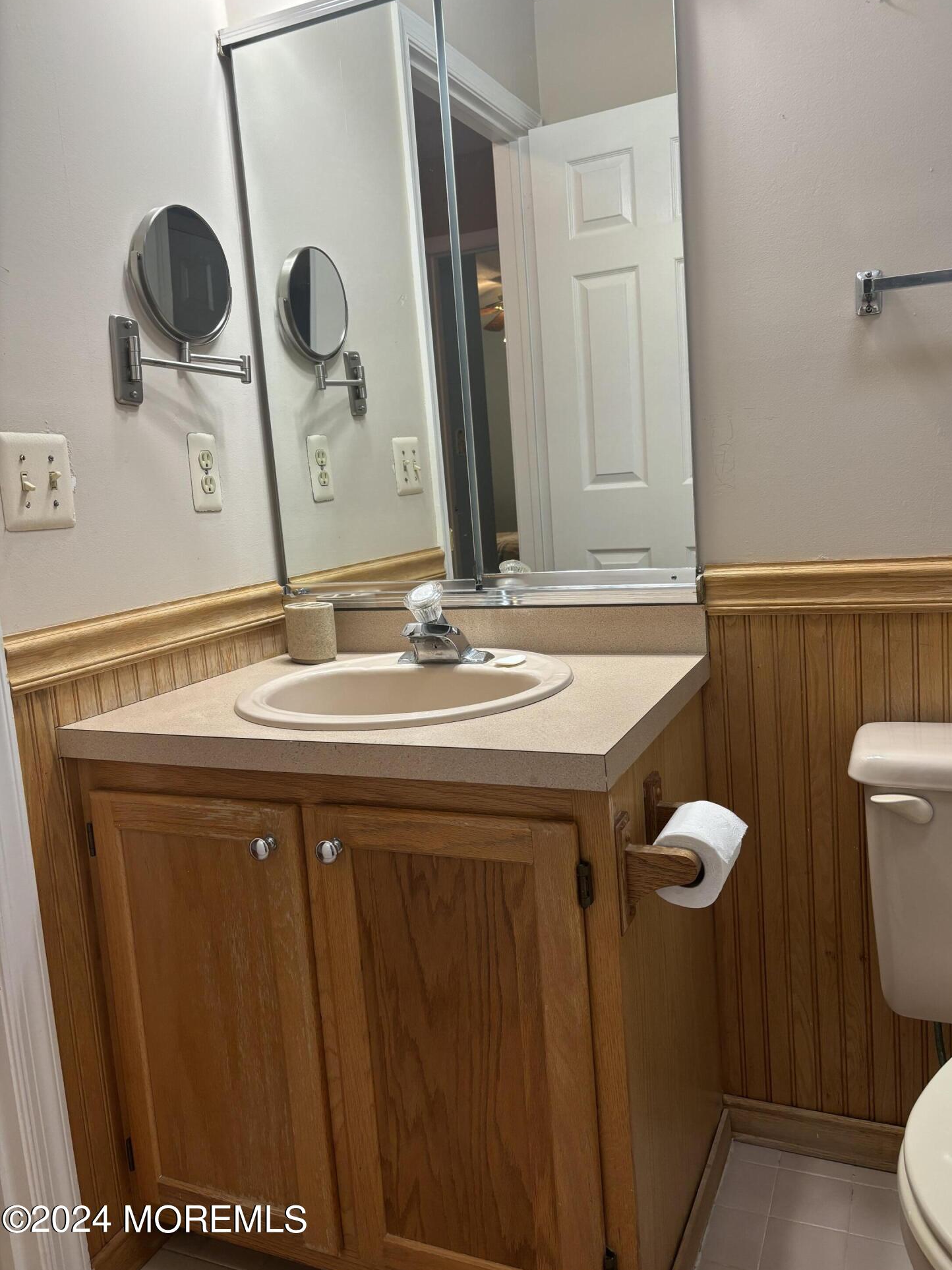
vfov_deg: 65.3
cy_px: 620
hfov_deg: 51.3
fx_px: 990
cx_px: 494
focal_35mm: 27
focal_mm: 5.96
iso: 100
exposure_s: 1/60
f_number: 1.6
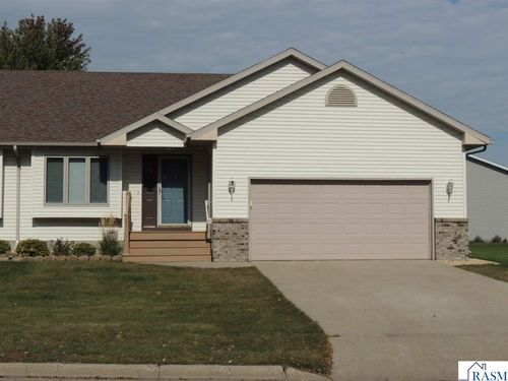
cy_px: 190
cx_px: 254
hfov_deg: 34.9
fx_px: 807
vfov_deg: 26.6
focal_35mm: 55
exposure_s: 1/1600
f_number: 5.2
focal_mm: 9.8
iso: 100
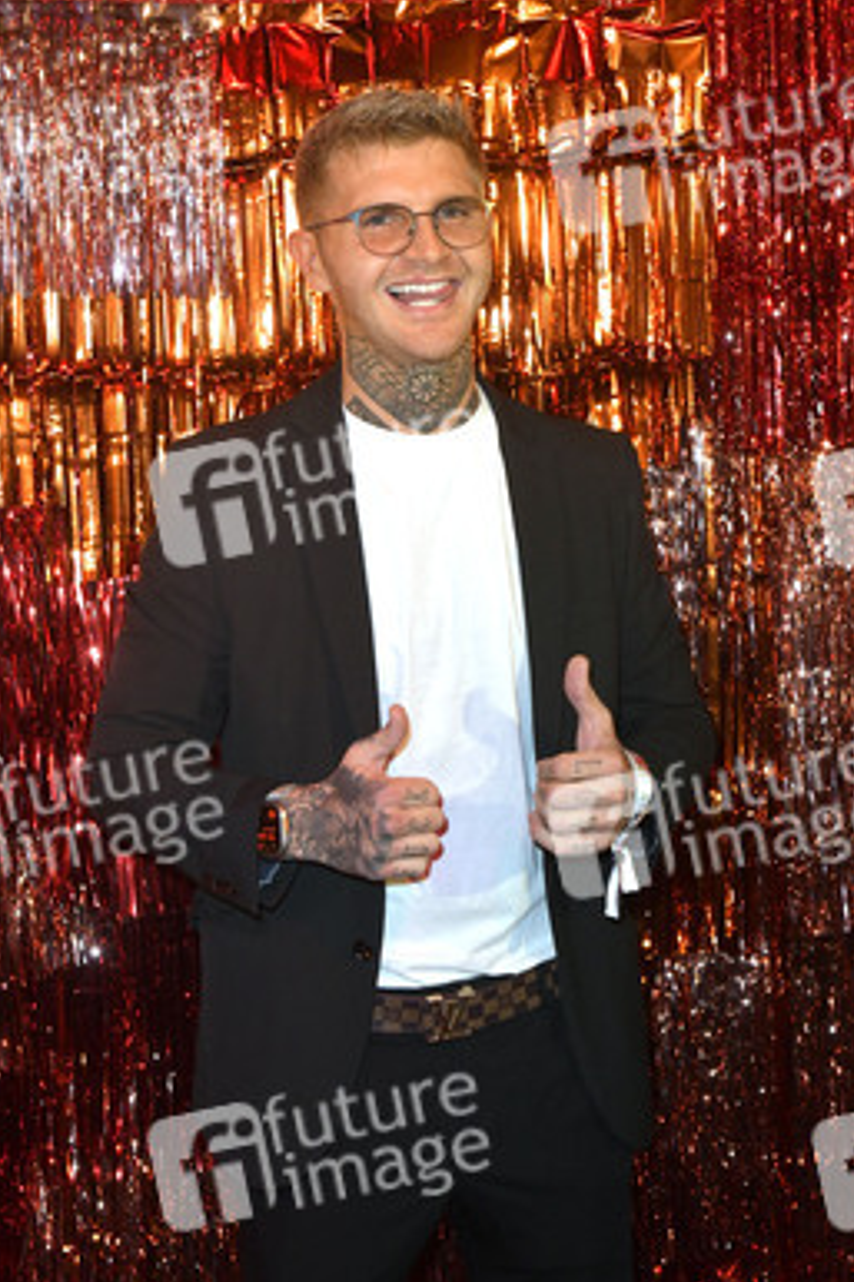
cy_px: 654
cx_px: 415
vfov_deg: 34.5
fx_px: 2066
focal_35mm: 58
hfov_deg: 23.4
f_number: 6.3
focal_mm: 56
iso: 1600
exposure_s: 1/160
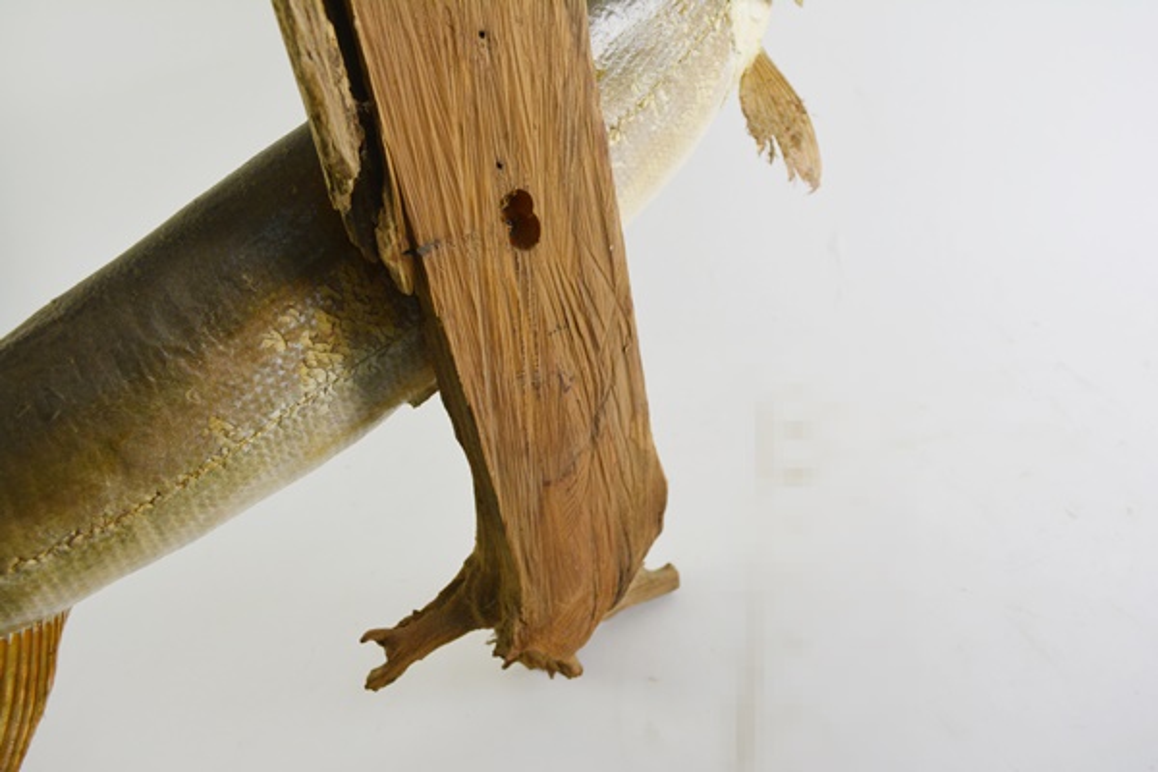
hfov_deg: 61.9
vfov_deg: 43.6
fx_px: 965
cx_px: 579
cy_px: 386
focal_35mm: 30
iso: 400
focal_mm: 20
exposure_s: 1/100
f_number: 5
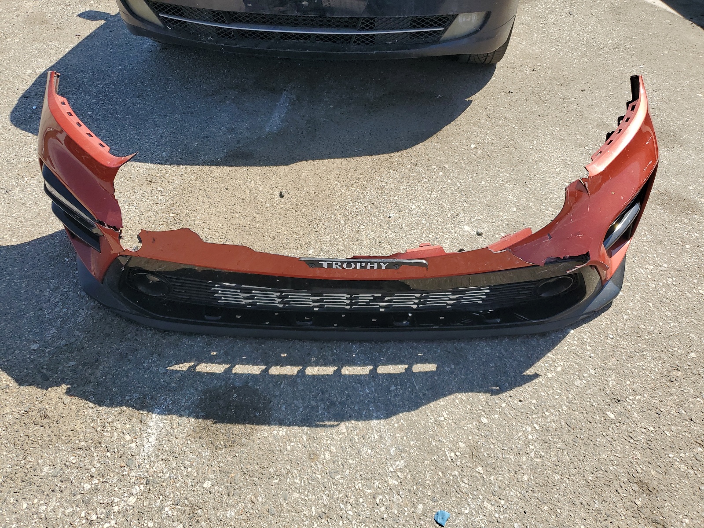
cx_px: 352
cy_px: 264
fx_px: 529
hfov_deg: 67.3
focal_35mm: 26
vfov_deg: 53.1
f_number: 1.5
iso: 50
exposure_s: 1/2000
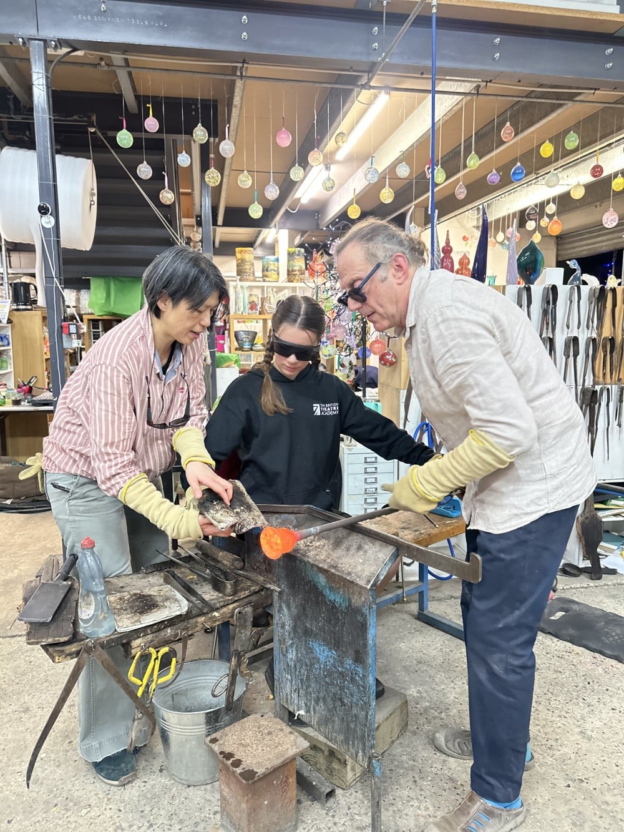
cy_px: 416
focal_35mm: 24
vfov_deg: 71.6
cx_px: 312
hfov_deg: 56.8
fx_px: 577
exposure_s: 1/50
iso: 500
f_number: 1.78
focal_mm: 6.86
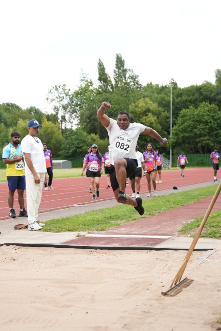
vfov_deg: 28.2
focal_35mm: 72
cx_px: 79
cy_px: 166
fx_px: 659
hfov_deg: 19.0
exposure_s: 1/1250
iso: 250
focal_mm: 47.4
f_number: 2.8
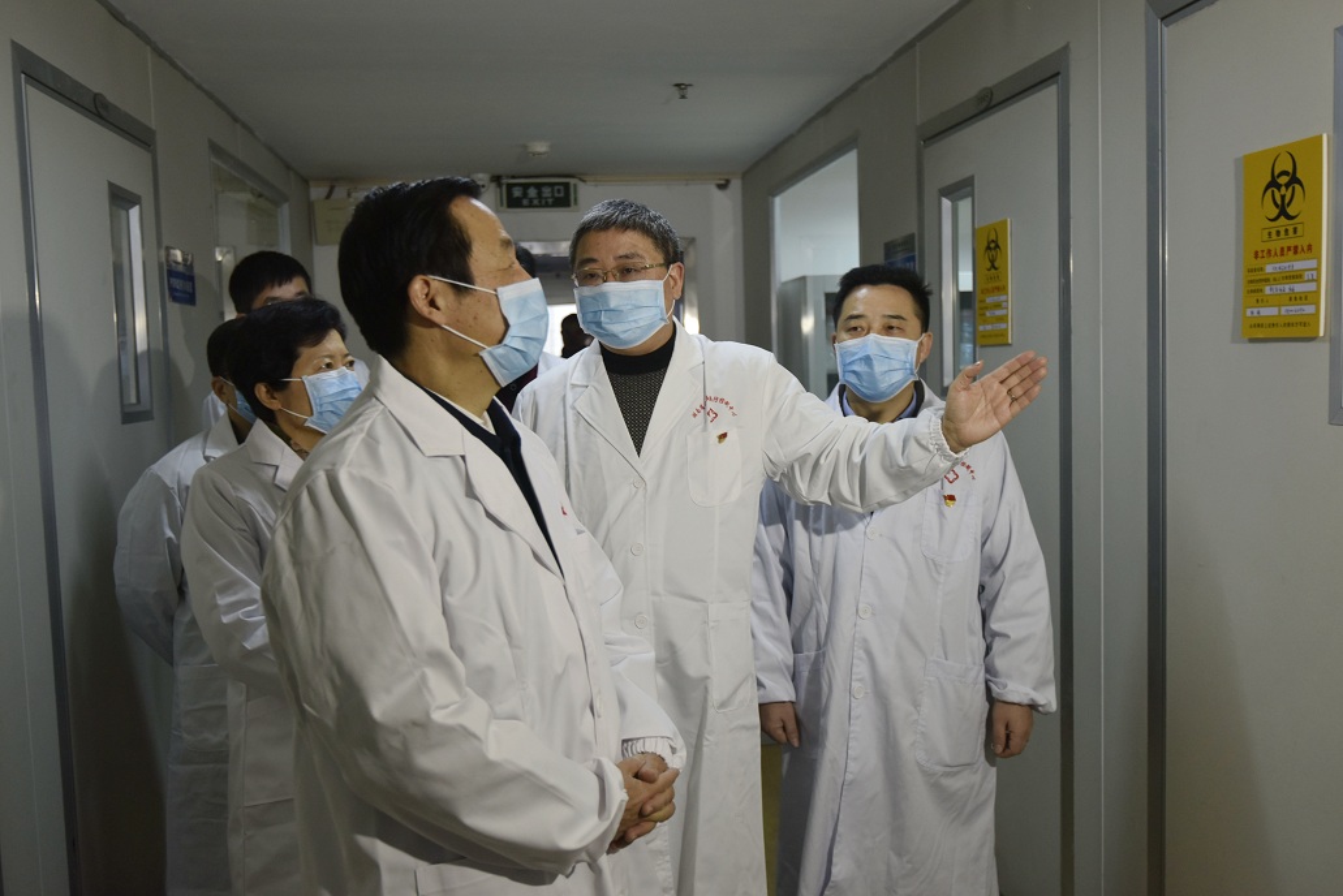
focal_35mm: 32
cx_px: 672
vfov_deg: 41.1
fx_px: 1194
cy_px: 448
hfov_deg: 58.7
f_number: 4.5
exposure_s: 1/80
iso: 800
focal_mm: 32
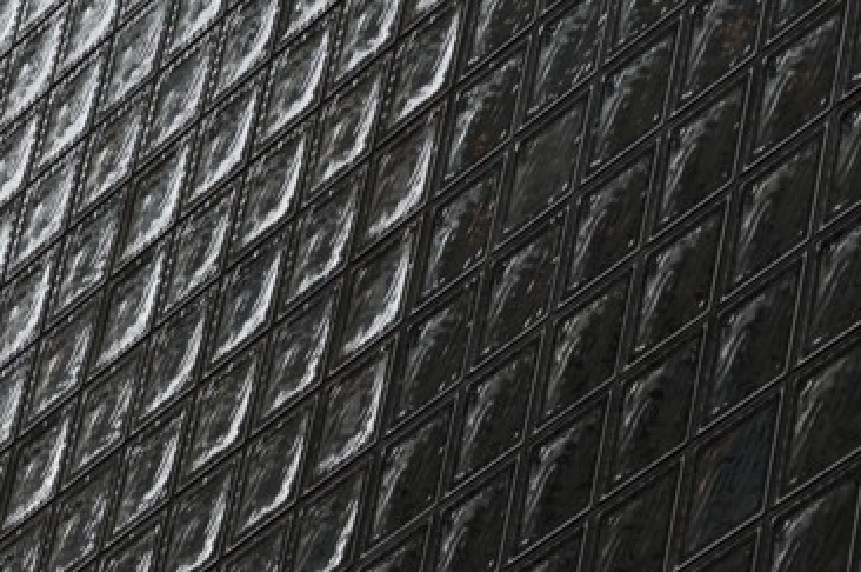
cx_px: -169
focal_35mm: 280
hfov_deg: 7.3
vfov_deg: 4.9
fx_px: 6688
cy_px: 637
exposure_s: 1/100
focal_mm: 100
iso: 200
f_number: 13
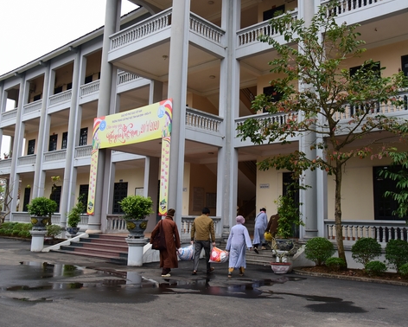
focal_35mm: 31
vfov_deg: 47.1
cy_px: 151
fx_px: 374
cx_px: 233
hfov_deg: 56.9
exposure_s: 1/640
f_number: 4
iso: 1000
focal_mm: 24
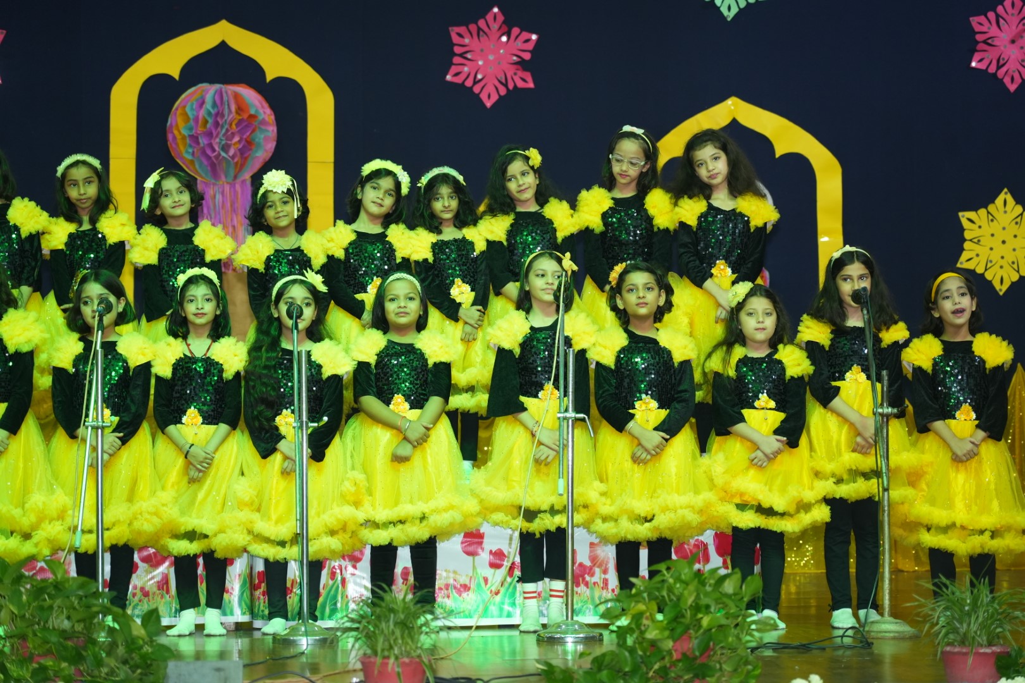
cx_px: 512
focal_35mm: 105
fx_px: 2989
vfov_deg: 13.0
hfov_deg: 19.5
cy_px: 342
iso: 1600
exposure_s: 1/200
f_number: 4
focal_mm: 105
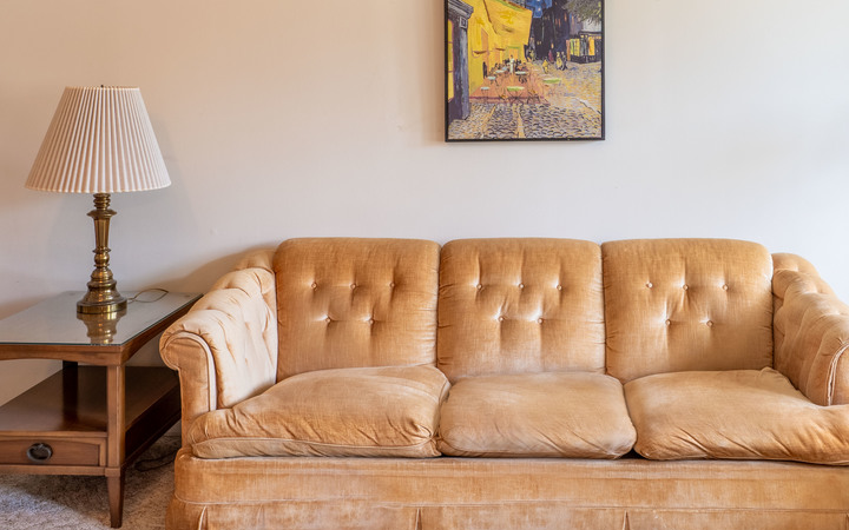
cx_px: 521
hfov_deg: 50.0
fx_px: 902
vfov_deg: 32.1
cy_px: 127
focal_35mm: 39
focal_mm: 17
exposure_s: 1/25
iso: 125
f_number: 8
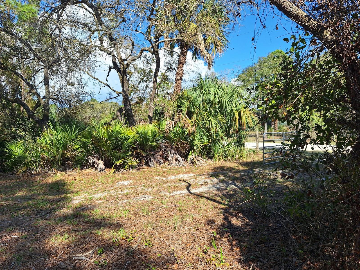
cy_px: 135
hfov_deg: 73.9
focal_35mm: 23
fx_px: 239
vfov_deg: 58.9
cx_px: 180
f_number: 1.8
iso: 40
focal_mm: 5.54
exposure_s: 1/2198
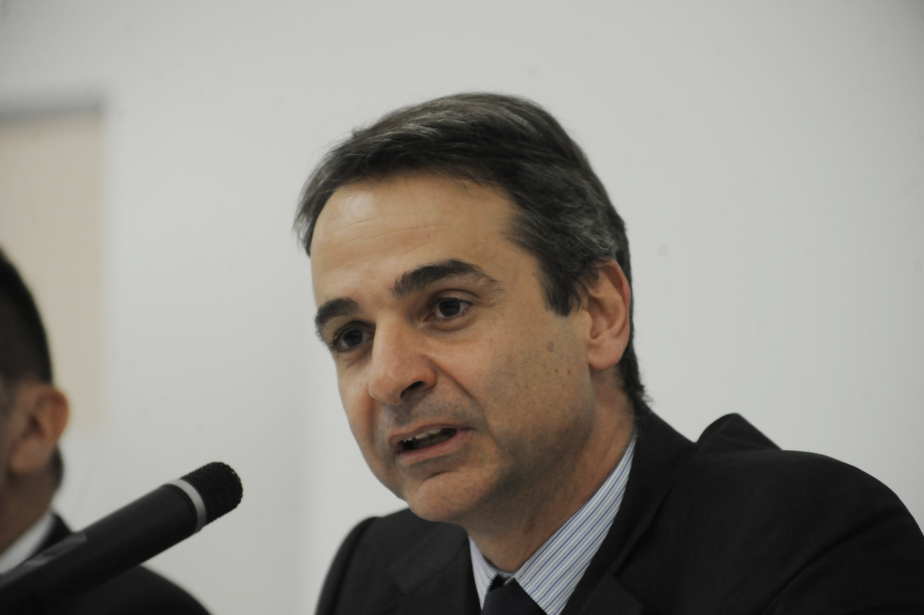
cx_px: 462
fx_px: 7182
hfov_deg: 7.4
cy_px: 308
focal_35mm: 280
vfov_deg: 4.9
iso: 2000
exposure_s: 1/160
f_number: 4
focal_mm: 280
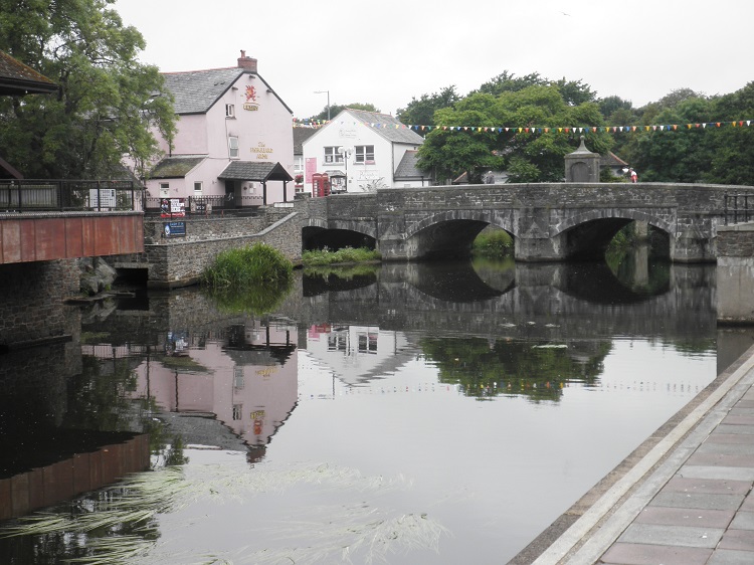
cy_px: 282
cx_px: 377
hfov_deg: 32.7
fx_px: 1285
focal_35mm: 59
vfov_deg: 24.8
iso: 64
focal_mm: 10.5
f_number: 3.8
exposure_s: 1/125
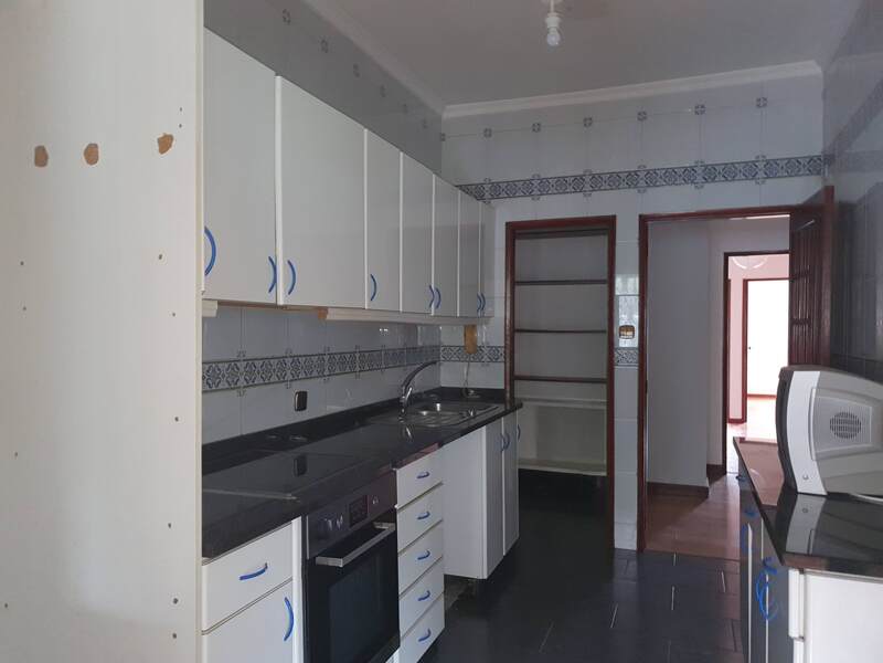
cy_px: 332
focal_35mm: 26
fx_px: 663
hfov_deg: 67.3
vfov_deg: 53.1
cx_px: 442
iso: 250
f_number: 1.5
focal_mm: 4.32
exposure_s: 1/10
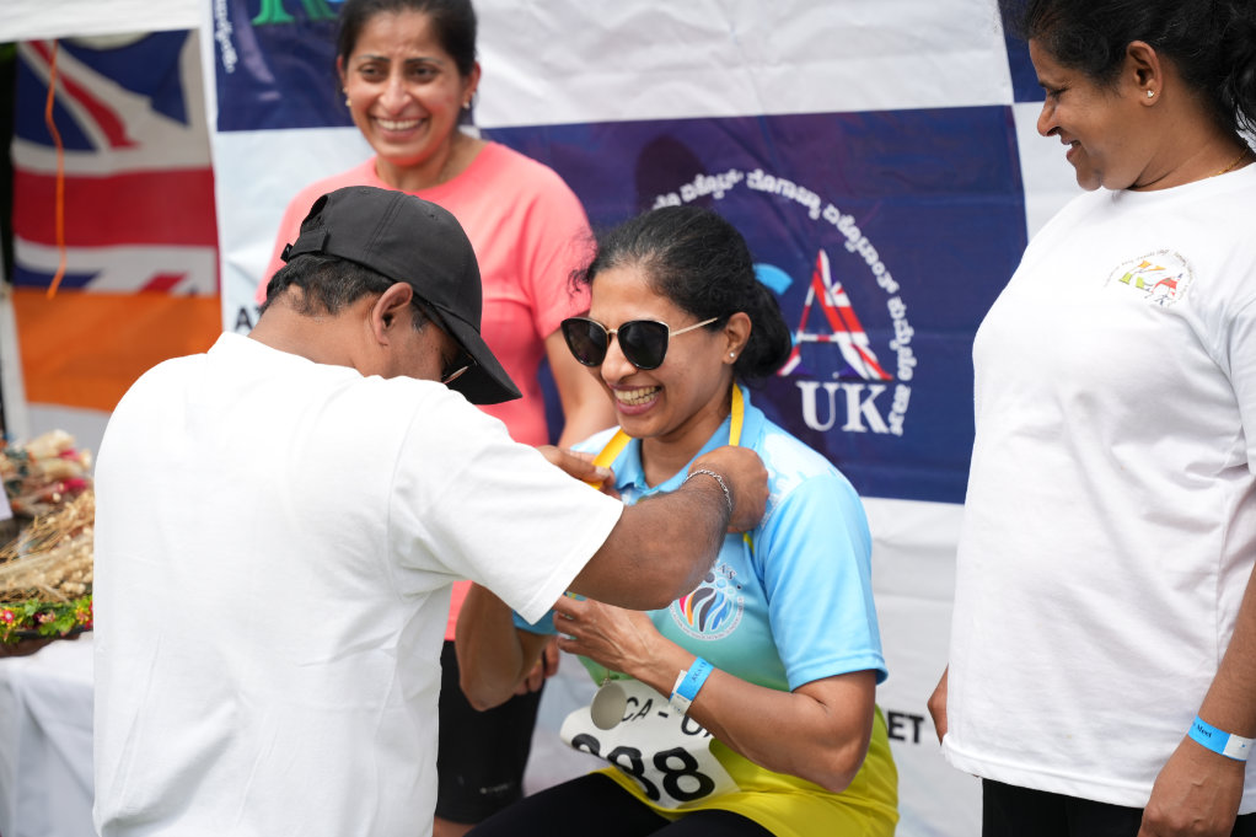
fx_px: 2285
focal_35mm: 66
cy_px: 418
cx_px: 628
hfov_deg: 30.7
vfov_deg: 20.8
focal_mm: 65.5
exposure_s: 1/2000
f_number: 2.8
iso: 250
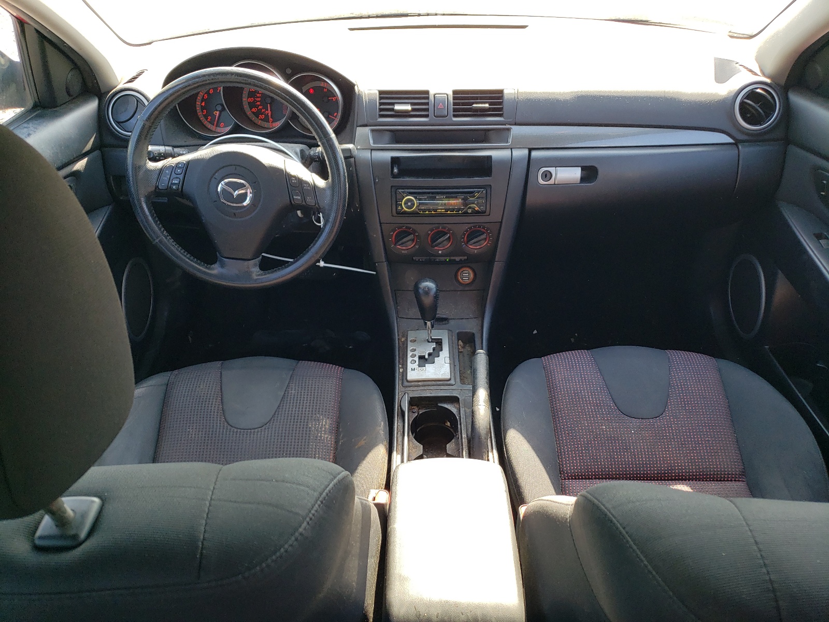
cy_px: 311
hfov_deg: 67.3
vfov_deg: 53.1
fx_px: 623
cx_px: 414
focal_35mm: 26
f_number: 1.5
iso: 50
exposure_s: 1/167
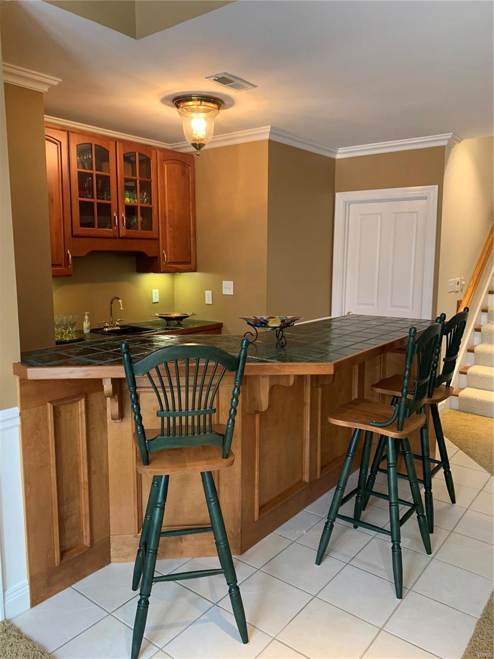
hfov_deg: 53.1
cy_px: 330
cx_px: 247
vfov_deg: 67.3
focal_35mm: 26
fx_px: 495
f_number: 1.8
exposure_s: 1/60
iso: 125
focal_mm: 4.25
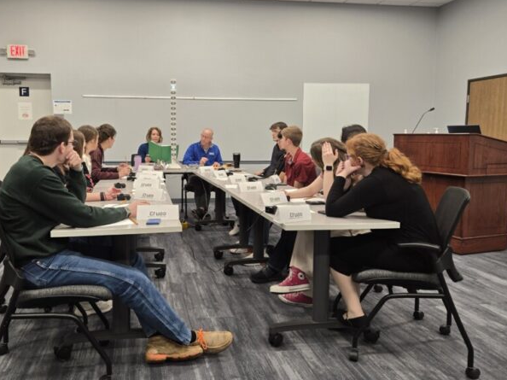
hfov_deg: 58.0
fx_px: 454
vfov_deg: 45.4
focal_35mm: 31
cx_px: 211
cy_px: 185
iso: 80
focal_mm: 5.4
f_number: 1.8
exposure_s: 1/50
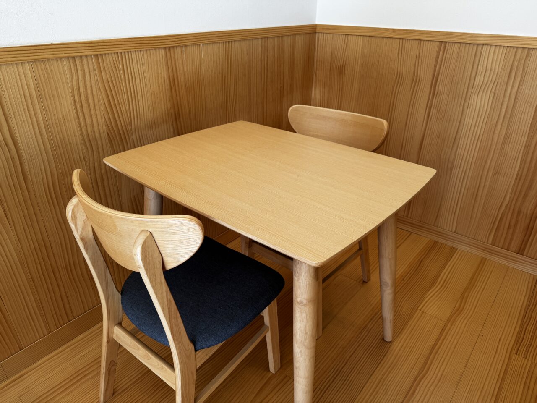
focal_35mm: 24
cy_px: 202
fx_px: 372
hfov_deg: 71.6
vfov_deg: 56.8
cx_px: 268
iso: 80
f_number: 1.78
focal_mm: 6.76
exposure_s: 1/283
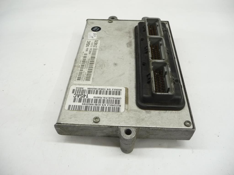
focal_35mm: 28
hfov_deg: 63.4
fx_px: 189
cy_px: 88
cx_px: 117
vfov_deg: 49.7
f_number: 3.3
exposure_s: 1/30
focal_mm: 4.7
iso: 200
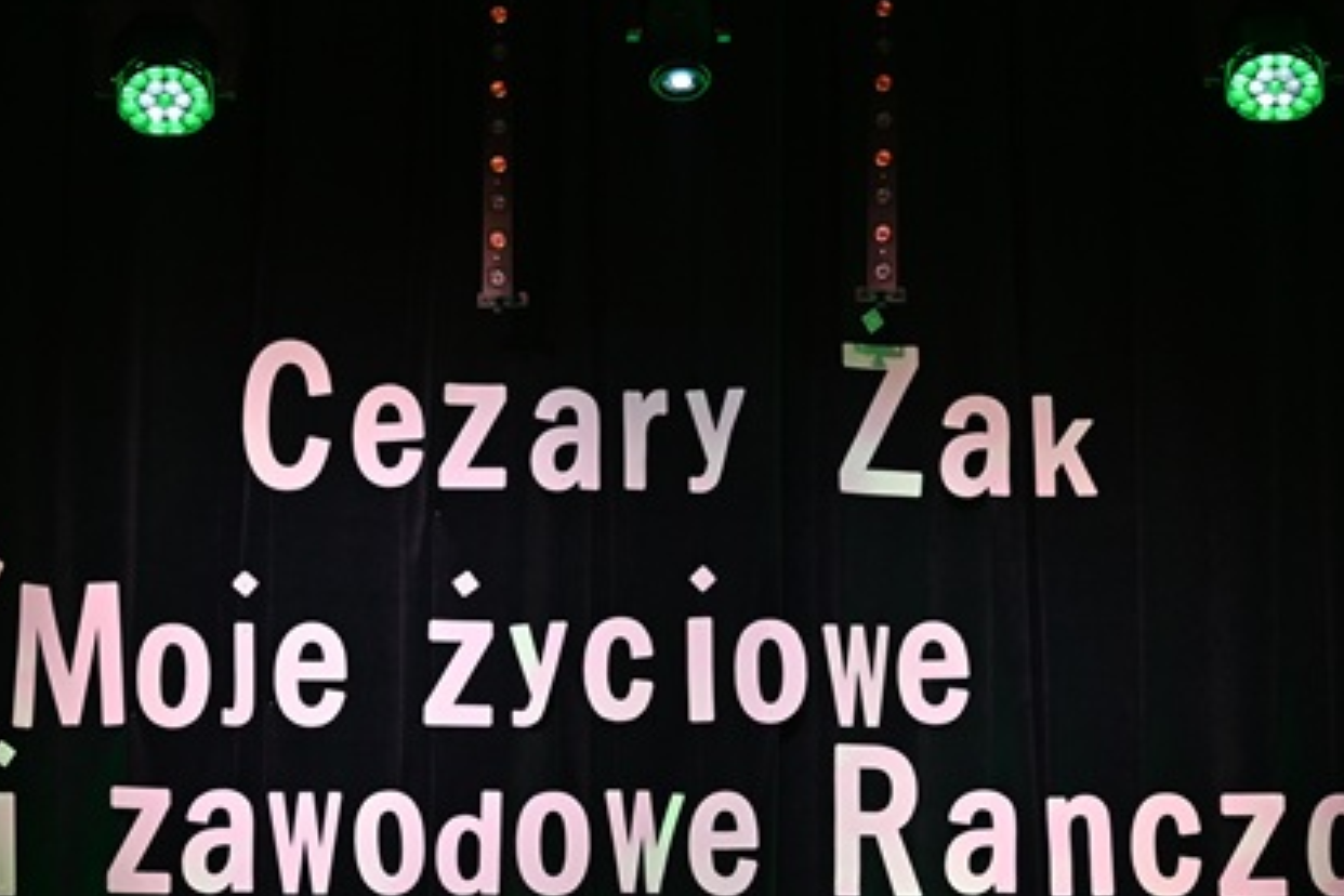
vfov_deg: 9.4
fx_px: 5473
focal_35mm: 147
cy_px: 427
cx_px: 666
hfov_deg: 14.0
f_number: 5
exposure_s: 1/125
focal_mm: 81
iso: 1000
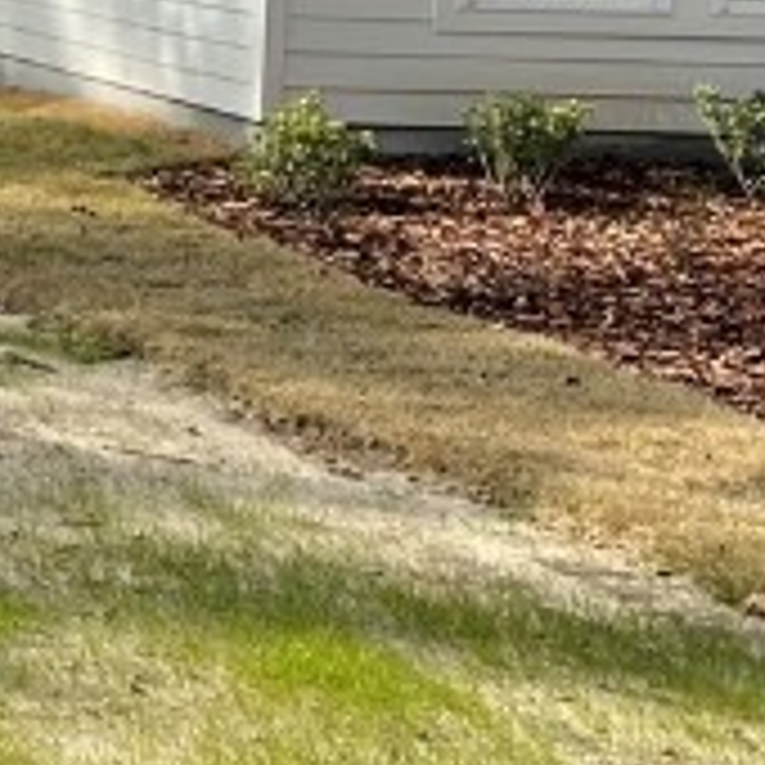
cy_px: -130
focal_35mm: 133
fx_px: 3325
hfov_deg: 10.6
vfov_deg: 12.8
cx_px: -1238
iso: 32
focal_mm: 5.1
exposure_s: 1/2488
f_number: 1.6
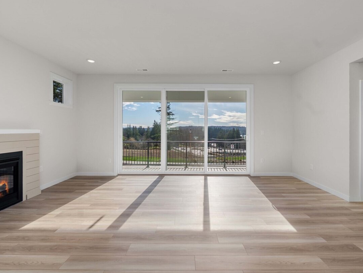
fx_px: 157
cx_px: 179
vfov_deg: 81.7
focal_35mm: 15
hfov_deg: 98.2
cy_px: 140
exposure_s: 1/30
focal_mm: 12
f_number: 7.1
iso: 100
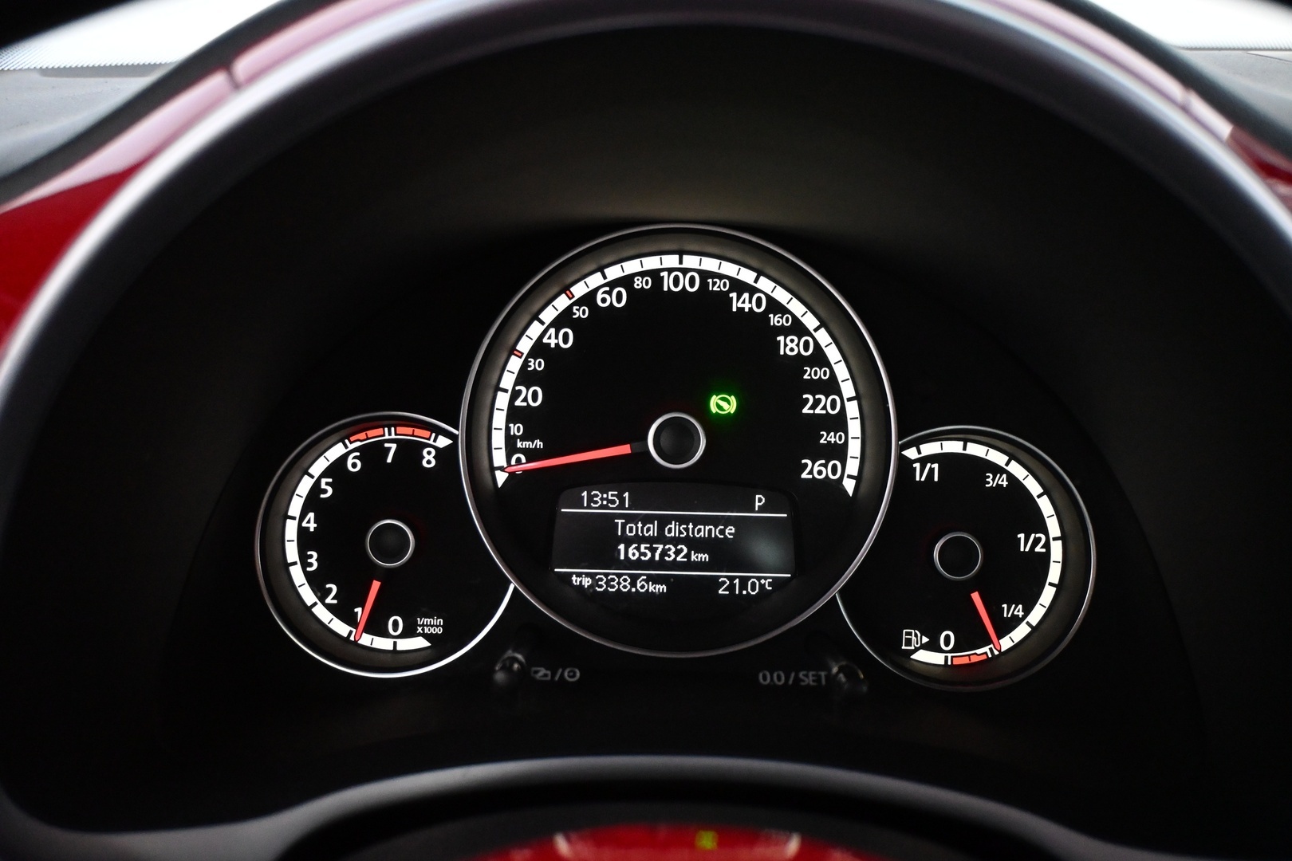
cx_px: 646
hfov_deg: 60.7
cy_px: 430
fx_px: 1103
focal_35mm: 31
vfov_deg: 42.6
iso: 4500
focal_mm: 20.5
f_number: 3.8
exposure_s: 1/60
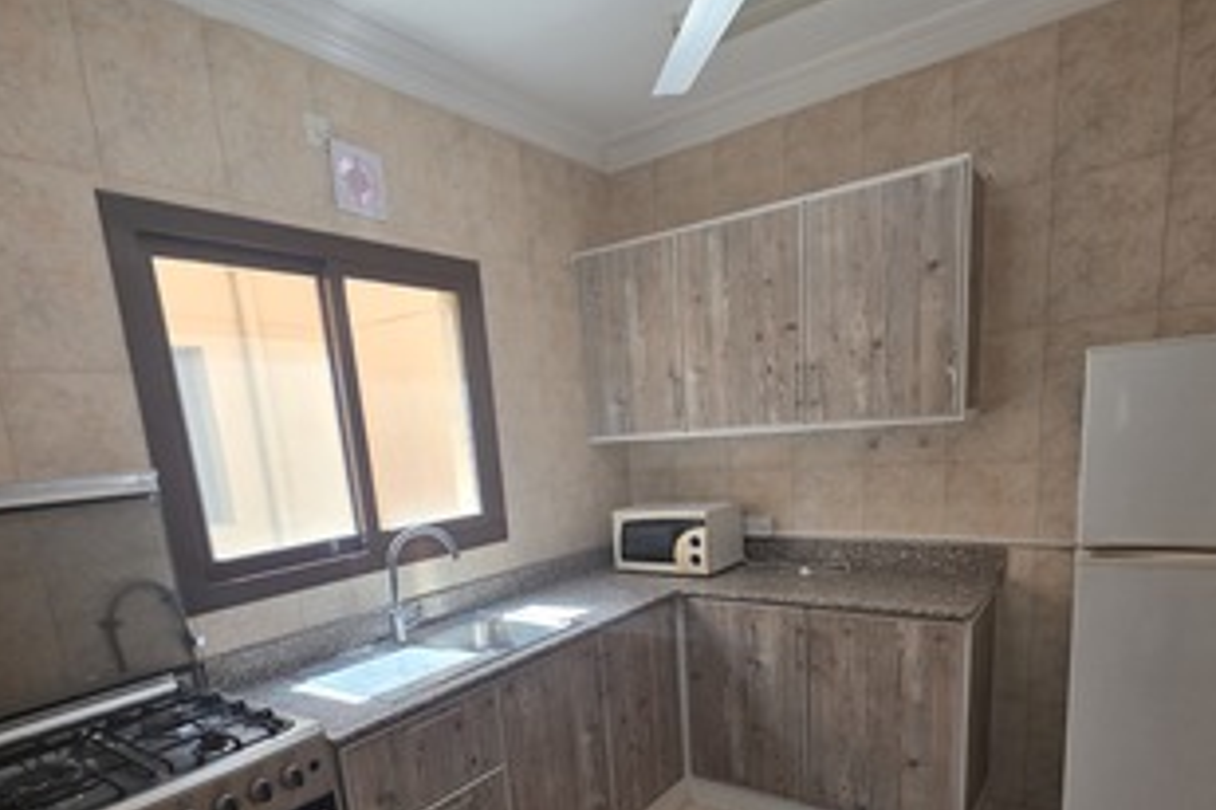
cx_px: 604
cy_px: 580
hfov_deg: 84.0
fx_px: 676
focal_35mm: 20
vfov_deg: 59.5
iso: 200
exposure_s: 1/100
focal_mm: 2.2
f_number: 1.9
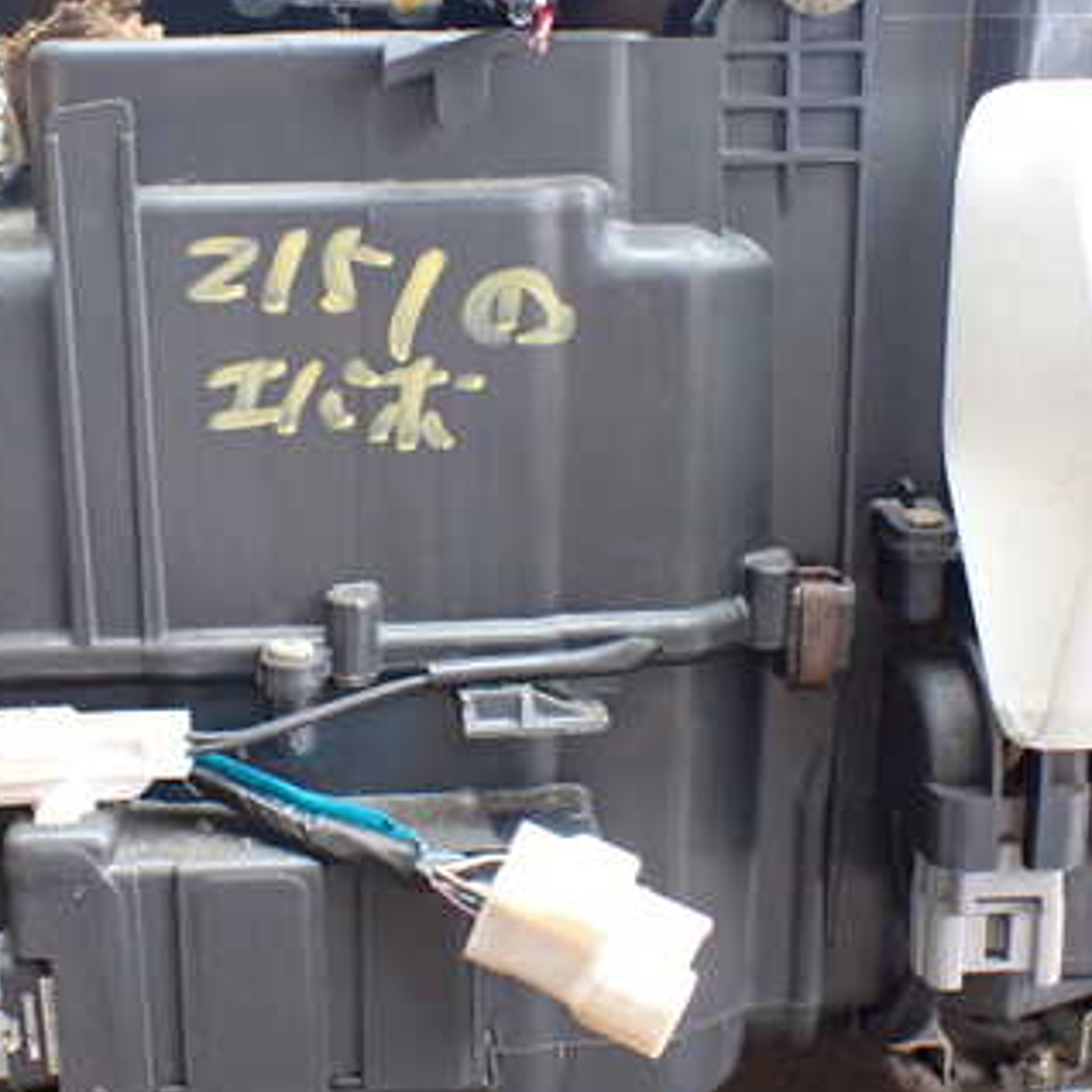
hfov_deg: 33.9
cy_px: 512
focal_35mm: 50
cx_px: 429
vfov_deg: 34.0
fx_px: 1785
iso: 500
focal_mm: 5.4
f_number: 2.3
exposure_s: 1/125
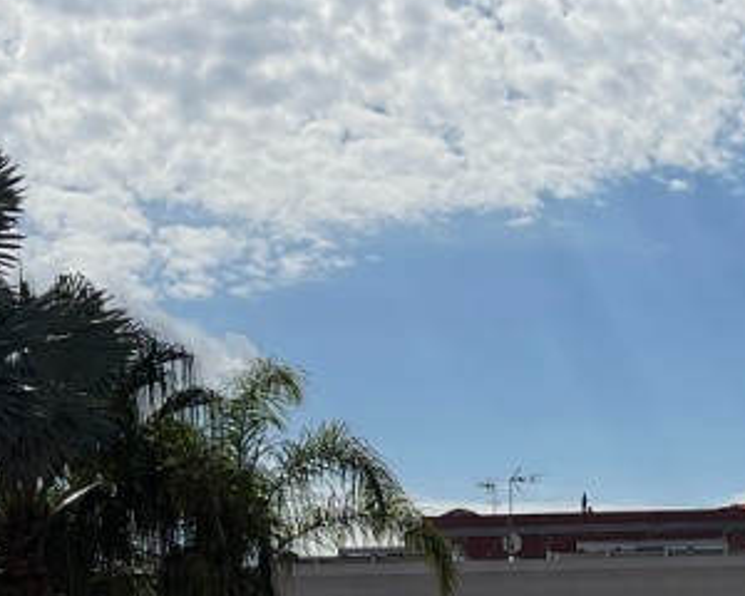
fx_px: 2866
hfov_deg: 14.4
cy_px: 735
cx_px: 862
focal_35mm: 130
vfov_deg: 11.6
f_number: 1.6
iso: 32
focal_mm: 5.1
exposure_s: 1/13514
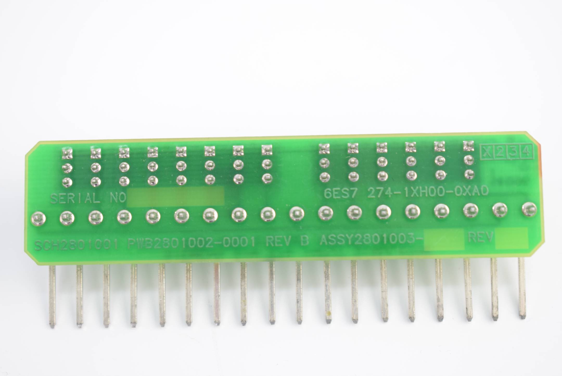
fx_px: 1219
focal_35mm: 78
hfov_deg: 26.0
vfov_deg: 17.5
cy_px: 188
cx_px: 281
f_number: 5.6
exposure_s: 1/90
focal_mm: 52
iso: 720
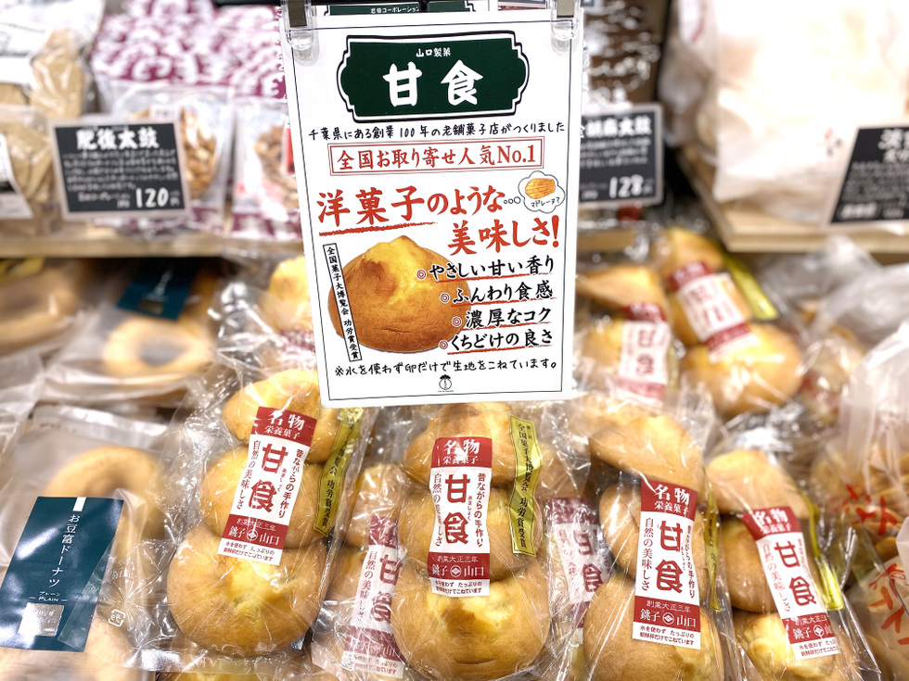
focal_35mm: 26
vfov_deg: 53.1
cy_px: 340
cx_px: 454
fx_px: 683
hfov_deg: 67.3
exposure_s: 1/120
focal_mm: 4.25
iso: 40
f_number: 1.8
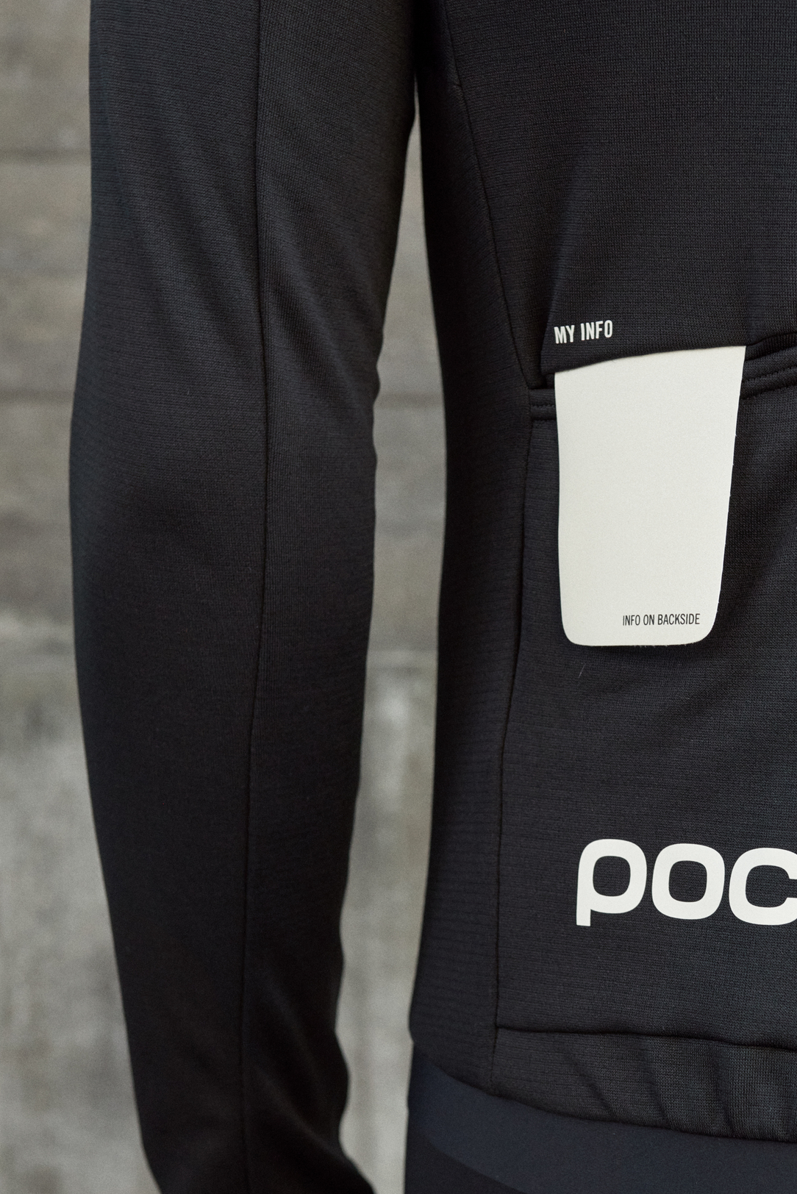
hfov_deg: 21.6
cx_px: 660
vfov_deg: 32.3
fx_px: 2057
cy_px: 729
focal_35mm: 62
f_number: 5.6
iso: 320
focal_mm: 35
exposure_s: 1/200
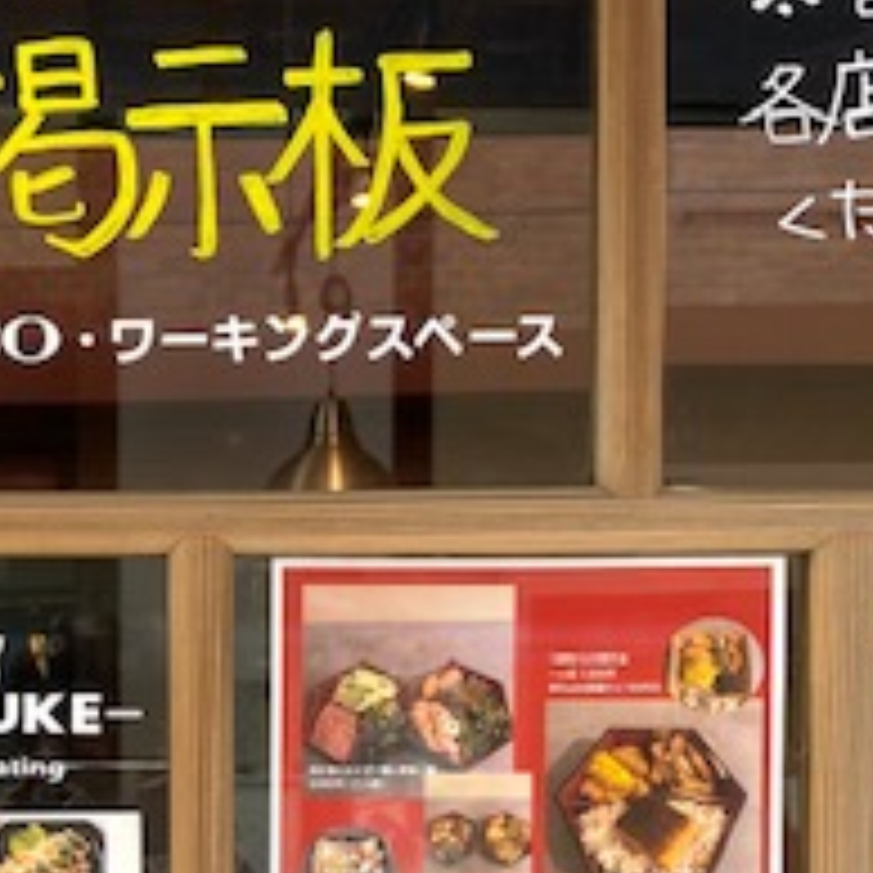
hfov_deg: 22.1
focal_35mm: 76
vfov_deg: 22.0
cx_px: 63
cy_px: 846
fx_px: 2168
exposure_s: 1/389
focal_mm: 4.25
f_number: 1.8
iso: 32
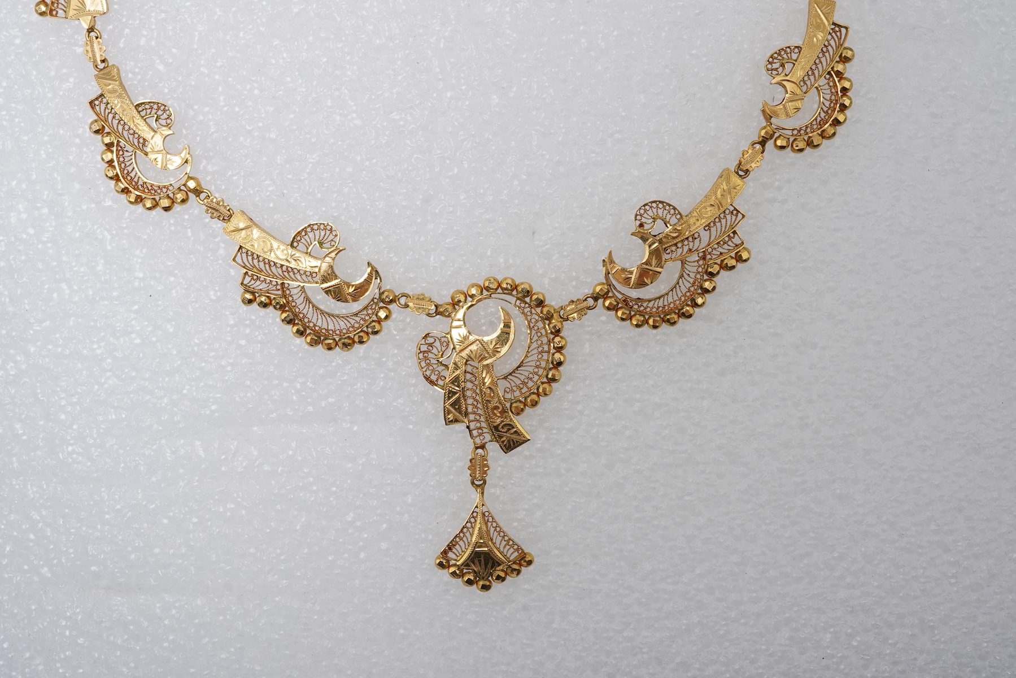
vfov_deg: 29.9
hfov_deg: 43.6
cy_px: 339
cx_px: 508
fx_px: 1270
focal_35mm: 45
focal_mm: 30
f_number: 22
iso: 500
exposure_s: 1/125
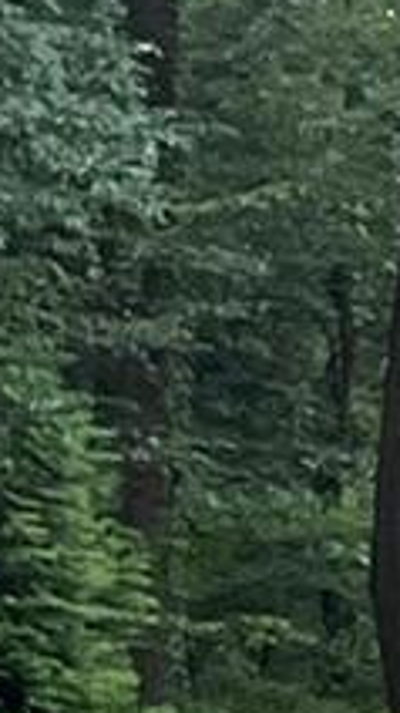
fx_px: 5175
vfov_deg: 7.9
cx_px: 2208
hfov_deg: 3.8
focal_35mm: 274
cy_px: 437
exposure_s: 1/60
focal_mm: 5.7
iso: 320
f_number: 1.5
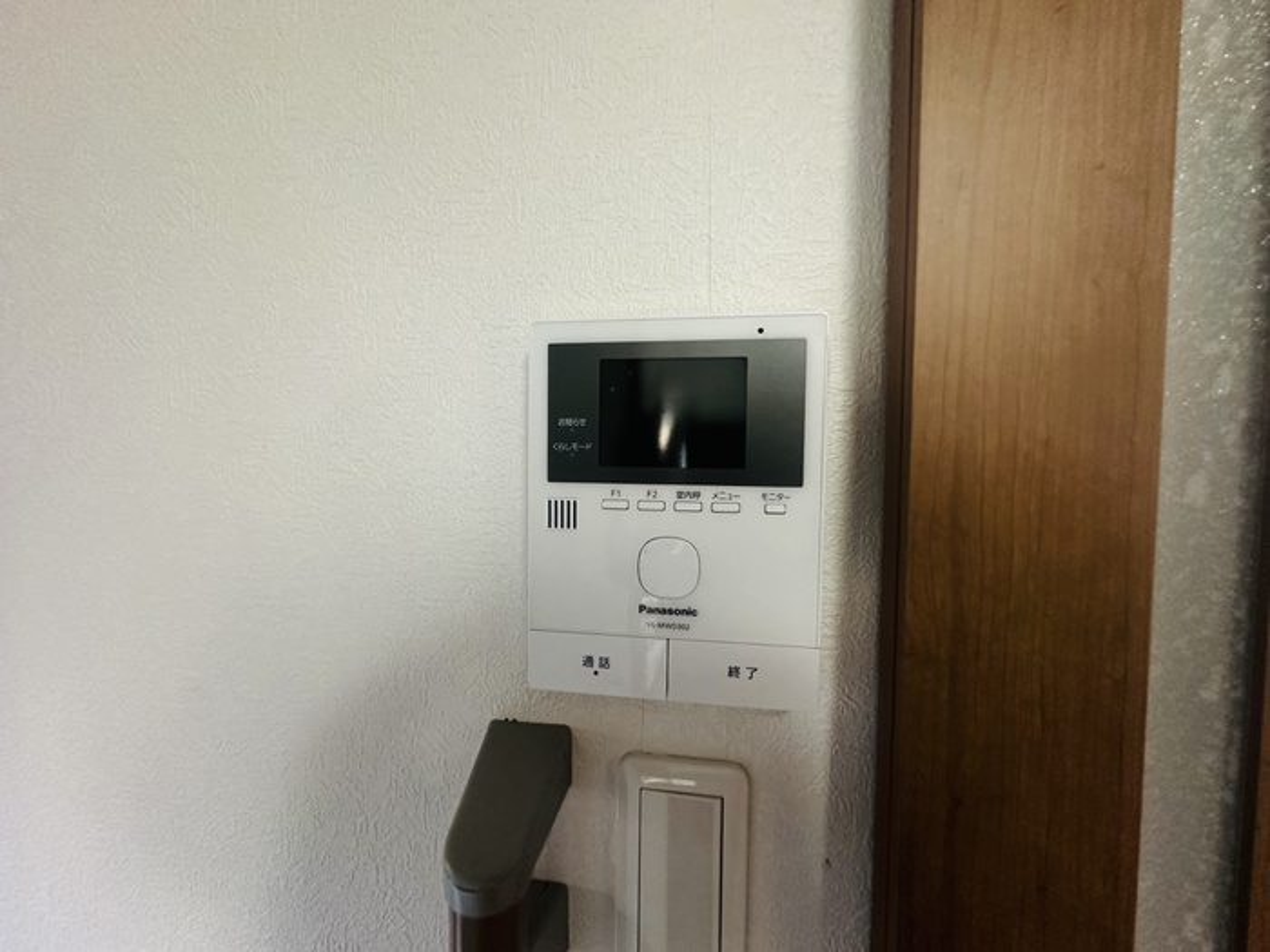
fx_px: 514
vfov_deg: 85.7
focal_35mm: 14
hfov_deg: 102.1
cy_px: 476
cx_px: 635
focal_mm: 2.22
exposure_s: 1/60
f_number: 2.2
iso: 250
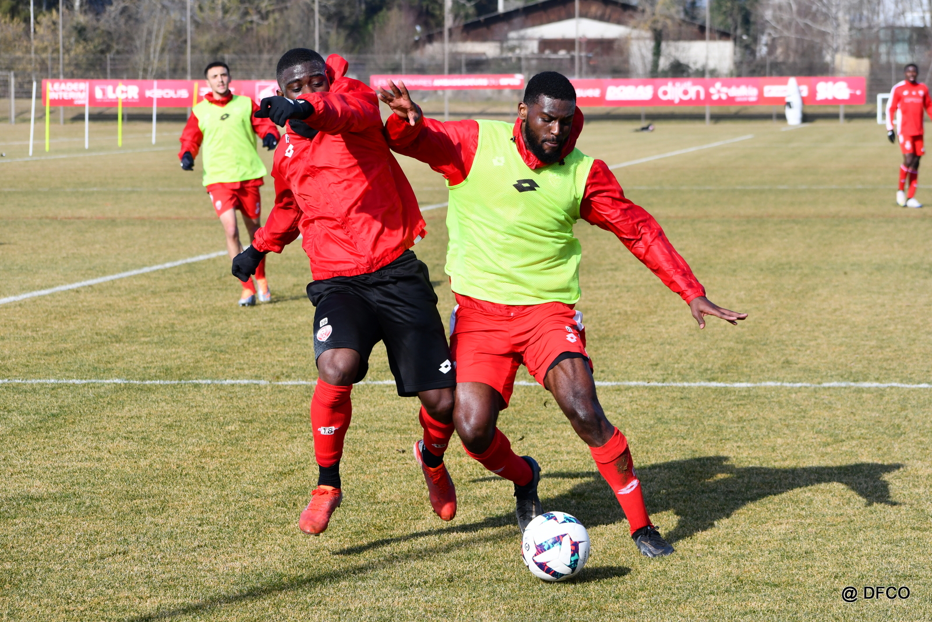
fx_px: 3676
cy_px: 311
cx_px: 466
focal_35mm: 142
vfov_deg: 9.7
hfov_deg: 14.4
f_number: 7.1
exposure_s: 1/1600
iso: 400
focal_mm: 95
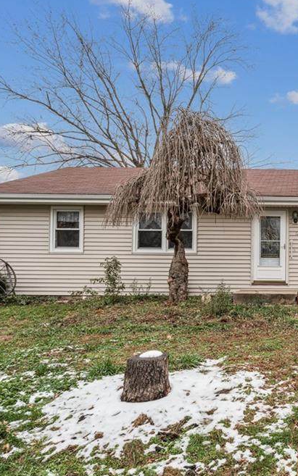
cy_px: 231
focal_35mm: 28
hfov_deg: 38.6
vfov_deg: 65.9
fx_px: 367
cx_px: 306
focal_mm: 17.8
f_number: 22
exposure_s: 1/2
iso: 100
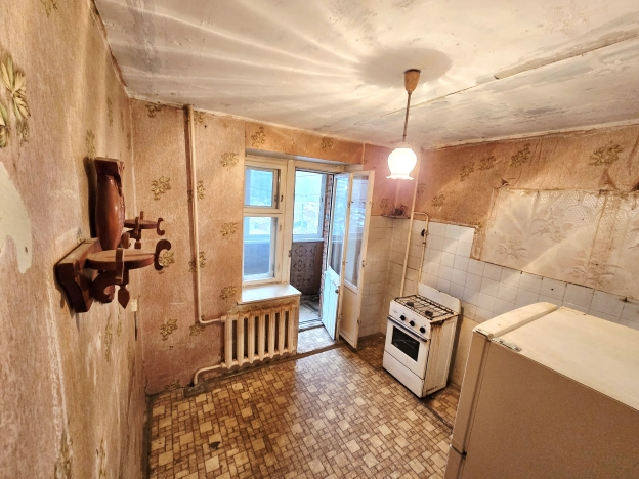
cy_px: 240
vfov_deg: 89.9
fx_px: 240
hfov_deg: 106.2
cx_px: 320
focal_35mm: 13
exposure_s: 1/50.3
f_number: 2.2
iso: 320
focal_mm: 2.2
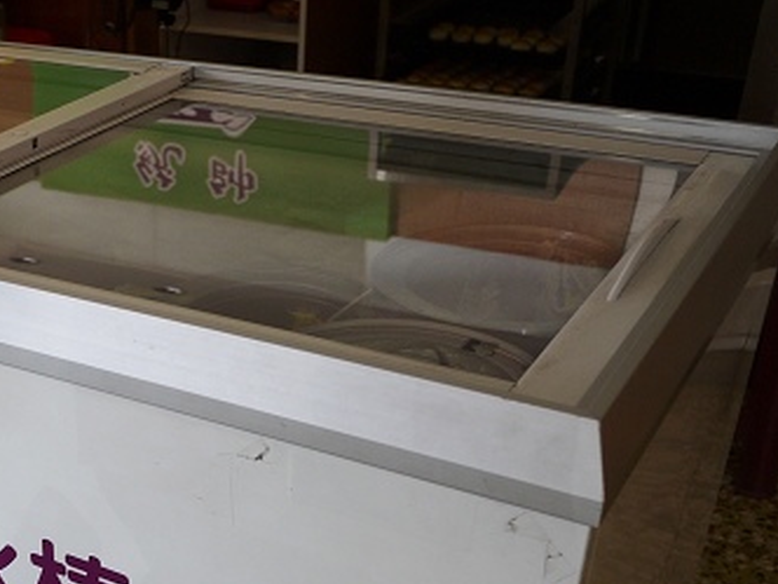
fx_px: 1214
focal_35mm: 54
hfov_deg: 33.4
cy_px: 507
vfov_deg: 26.3
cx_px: 59
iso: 100
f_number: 2.5
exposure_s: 1/100
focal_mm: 14
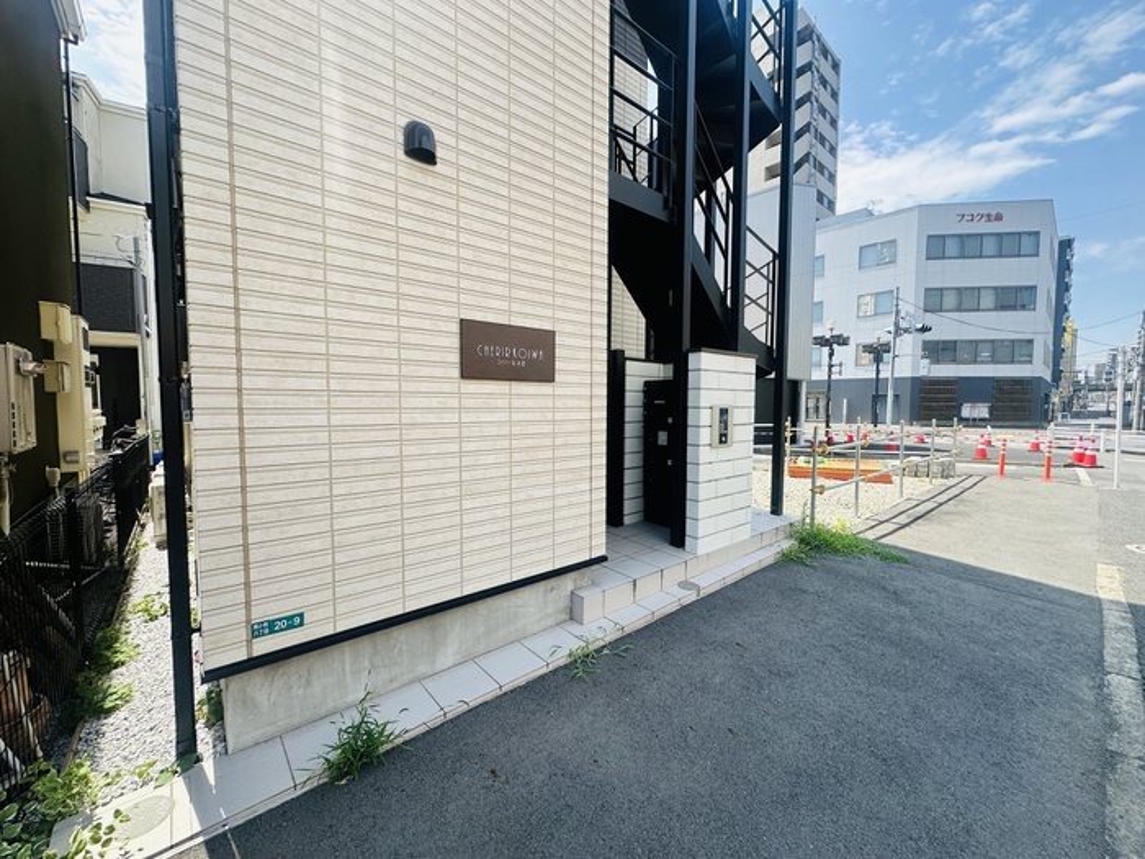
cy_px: 430
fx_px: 463
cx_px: 572
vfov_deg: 85.7
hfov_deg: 102.1
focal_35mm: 14
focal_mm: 2.22
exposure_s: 1/739
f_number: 2.2
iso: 40
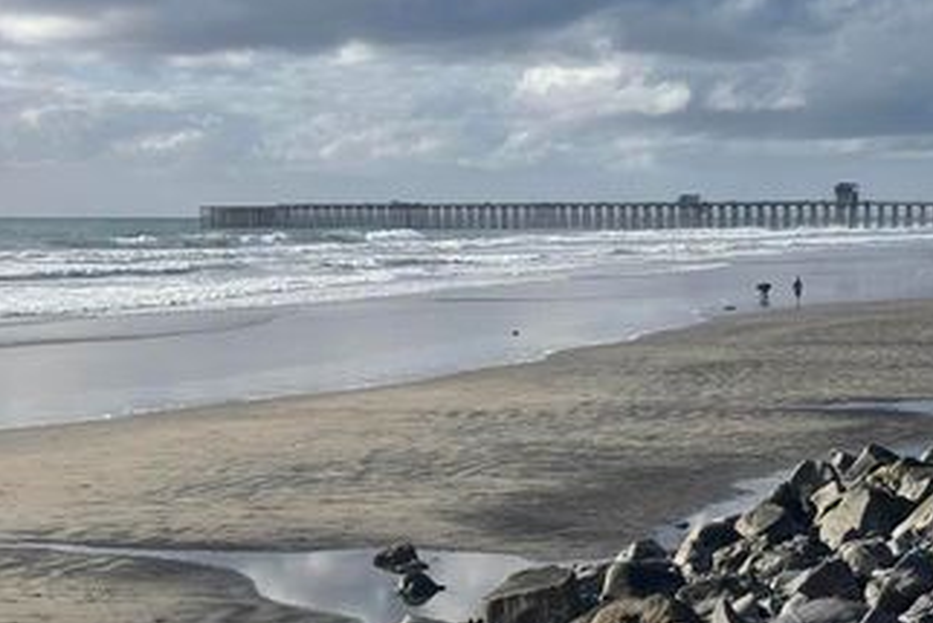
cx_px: 487
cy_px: 332
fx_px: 2178
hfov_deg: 24.2
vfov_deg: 16.3
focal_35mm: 84
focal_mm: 5.96
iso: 40
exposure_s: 1/4630
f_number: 1.6
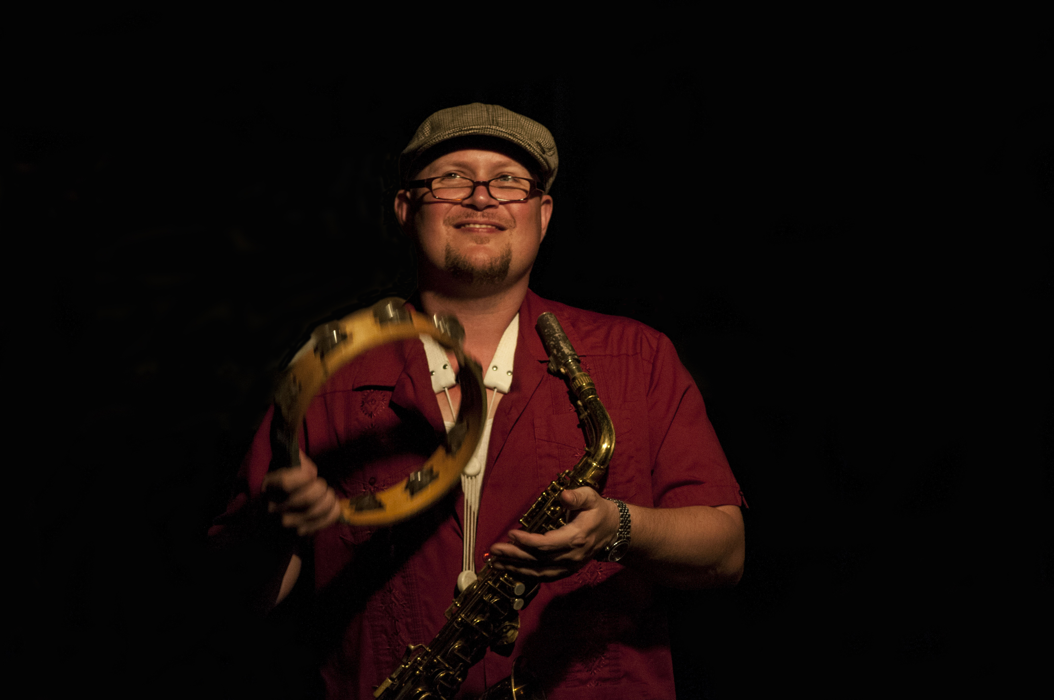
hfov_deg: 10.2
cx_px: 527
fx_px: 5921
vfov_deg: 6.8
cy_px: 350
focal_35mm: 202
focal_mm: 135
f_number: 2.8
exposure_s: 1/90
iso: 1250
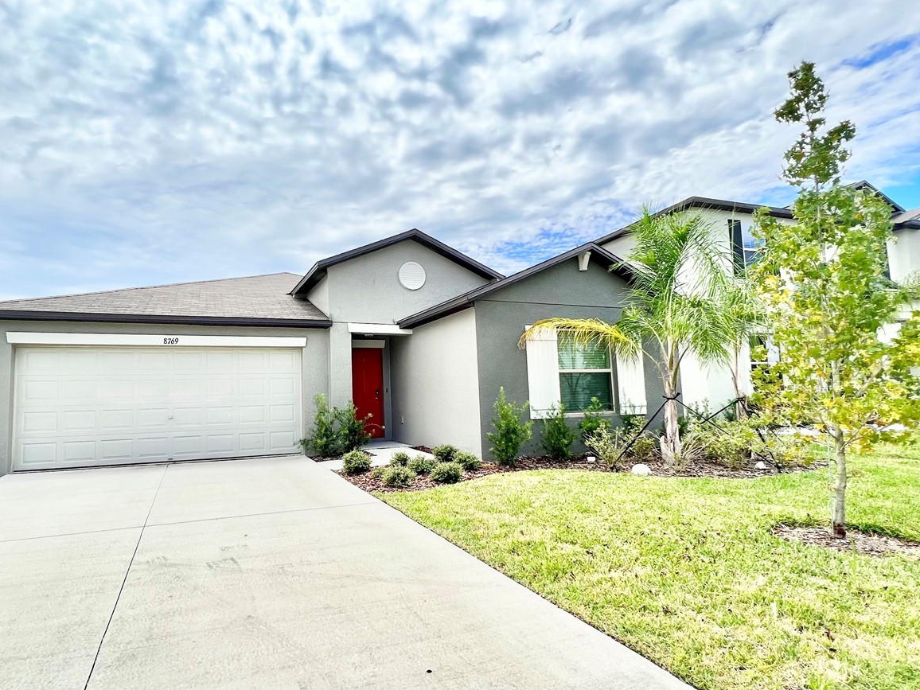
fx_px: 478
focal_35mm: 18
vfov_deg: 71.6
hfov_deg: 87.1
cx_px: 388
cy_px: 361
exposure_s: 1/1325
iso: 32
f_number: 1.8
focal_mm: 1.57
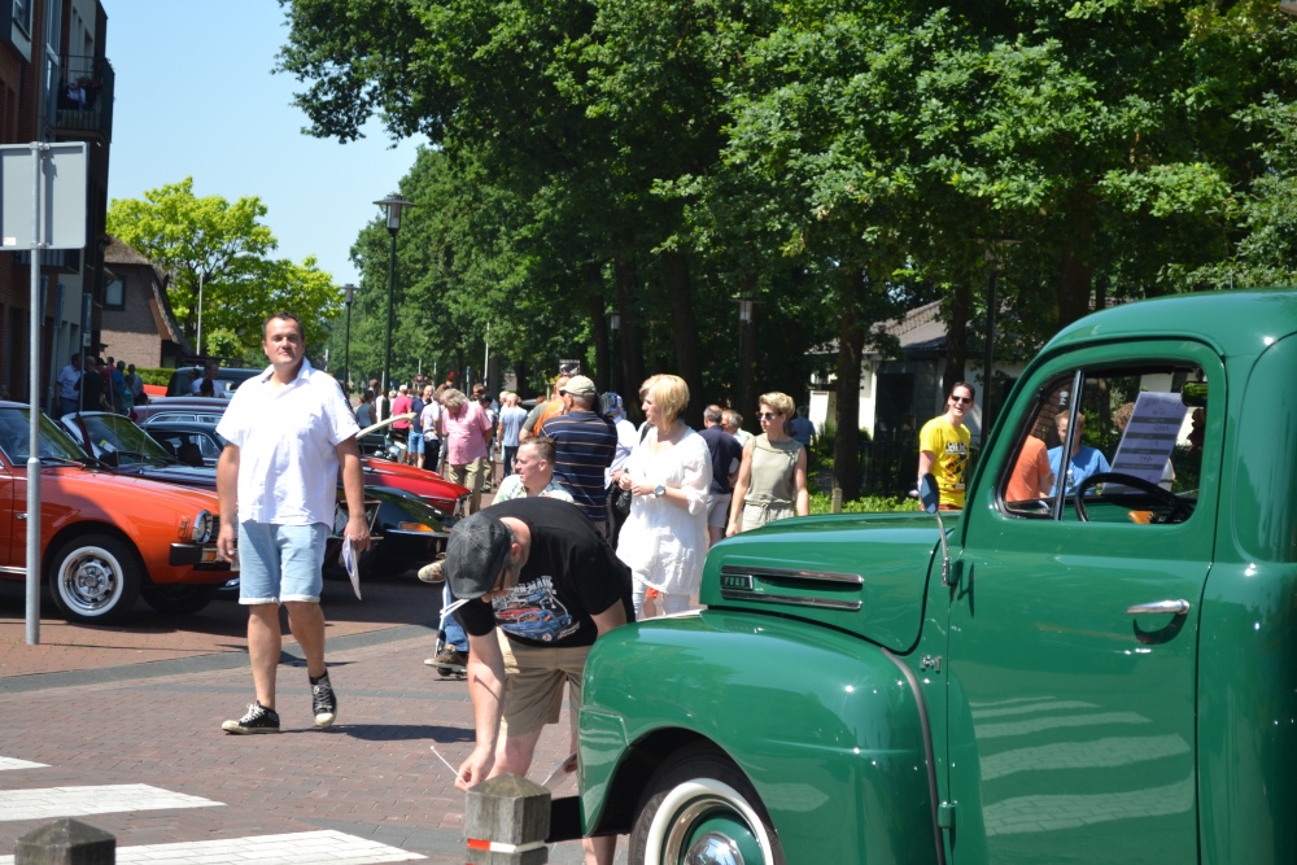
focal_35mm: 82
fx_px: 2973
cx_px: 648
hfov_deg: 24.6
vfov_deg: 16.6
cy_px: 432
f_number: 6.3
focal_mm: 55
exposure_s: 1/200
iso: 100
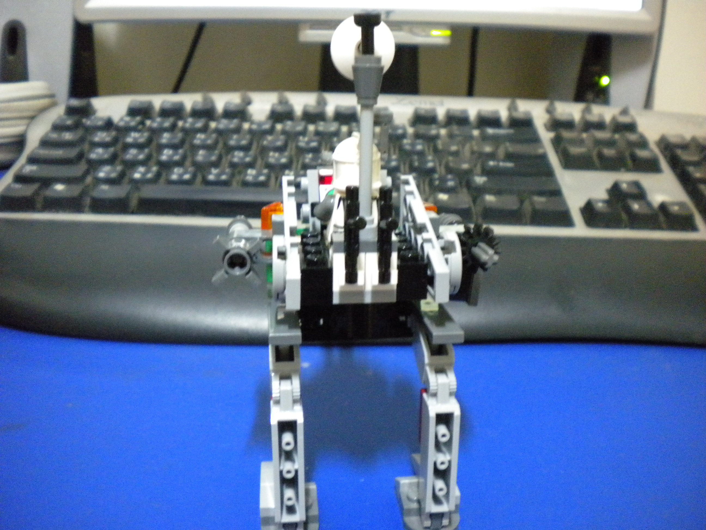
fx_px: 714
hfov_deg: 52.6
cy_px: 265
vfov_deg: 40.7
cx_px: 353
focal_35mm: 35
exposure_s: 1/5.5
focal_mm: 6.3
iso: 800
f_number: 3.1
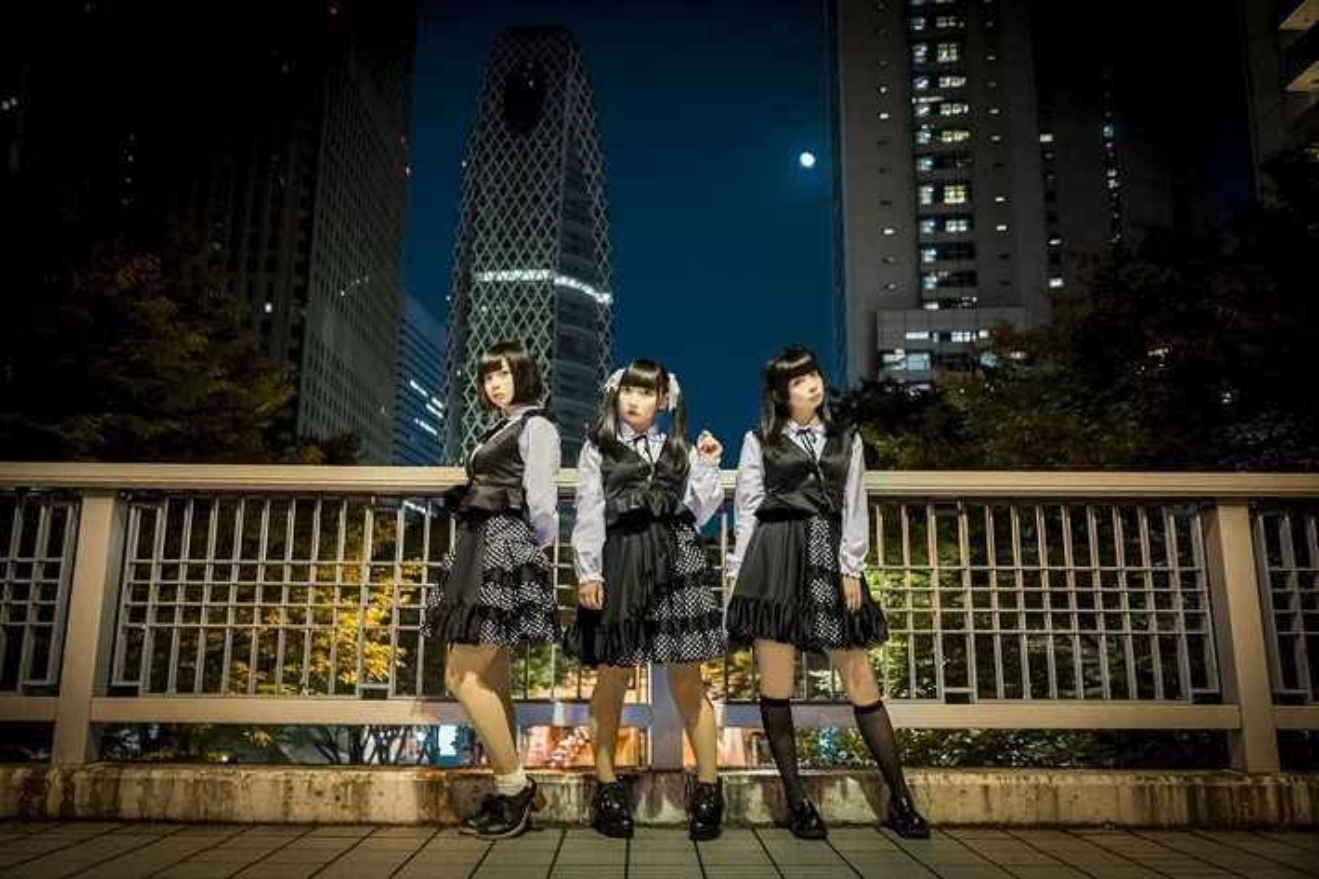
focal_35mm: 29
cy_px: 440
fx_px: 1062
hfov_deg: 63.7
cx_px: 660
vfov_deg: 44.9
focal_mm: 29
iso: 1250
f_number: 4
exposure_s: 1/6
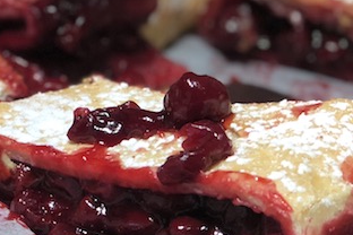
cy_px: 86
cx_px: 29
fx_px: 1677
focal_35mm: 171
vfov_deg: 8.0
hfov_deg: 11.9
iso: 25
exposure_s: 1/33
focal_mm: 6.6
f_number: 2.8
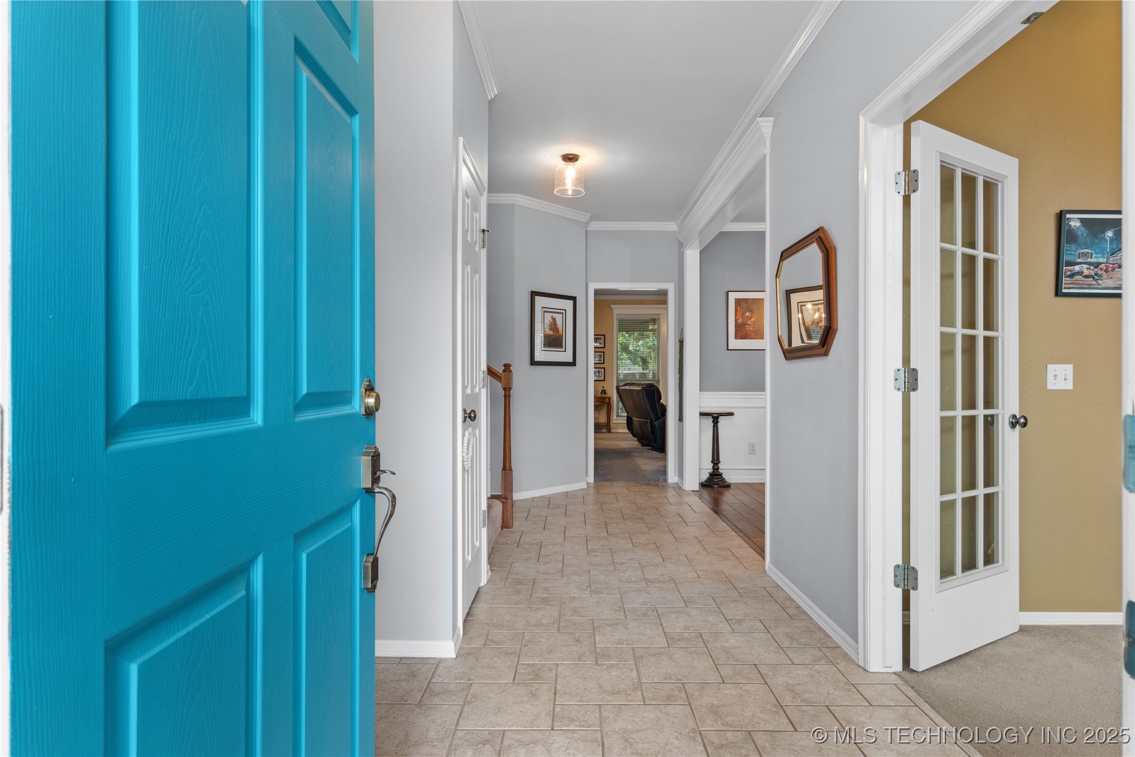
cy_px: 378
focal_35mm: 19
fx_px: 599
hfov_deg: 86.9
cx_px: 568
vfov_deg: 64.5
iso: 640
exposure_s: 1/3
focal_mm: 19
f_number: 11
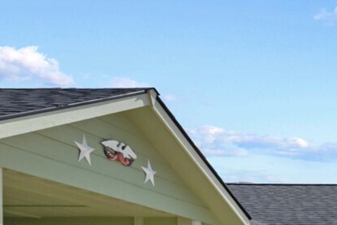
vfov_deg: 17.1
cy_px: 311
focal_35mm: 74
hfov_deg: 20.9
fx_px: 693
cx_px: 567
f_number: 7.1
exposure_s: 1/3200
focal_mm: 18
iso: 100
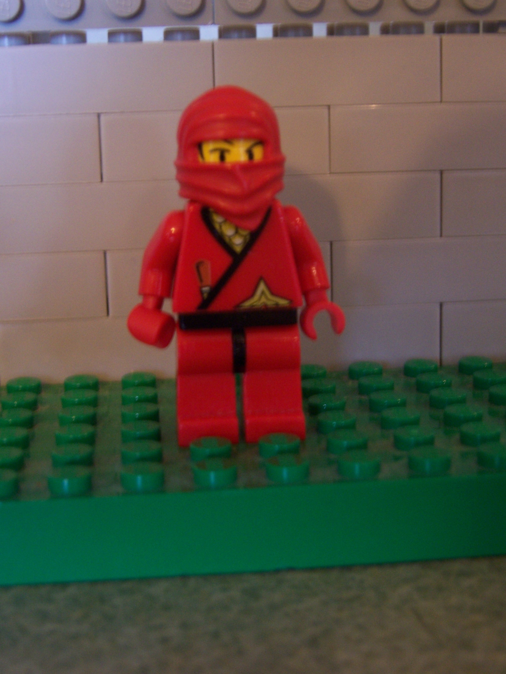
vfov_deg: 29.4
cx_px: 253
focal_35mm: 66
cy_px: 337
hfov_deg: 22.3
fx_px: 1286
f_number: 4
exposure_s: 1/8
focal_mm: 11
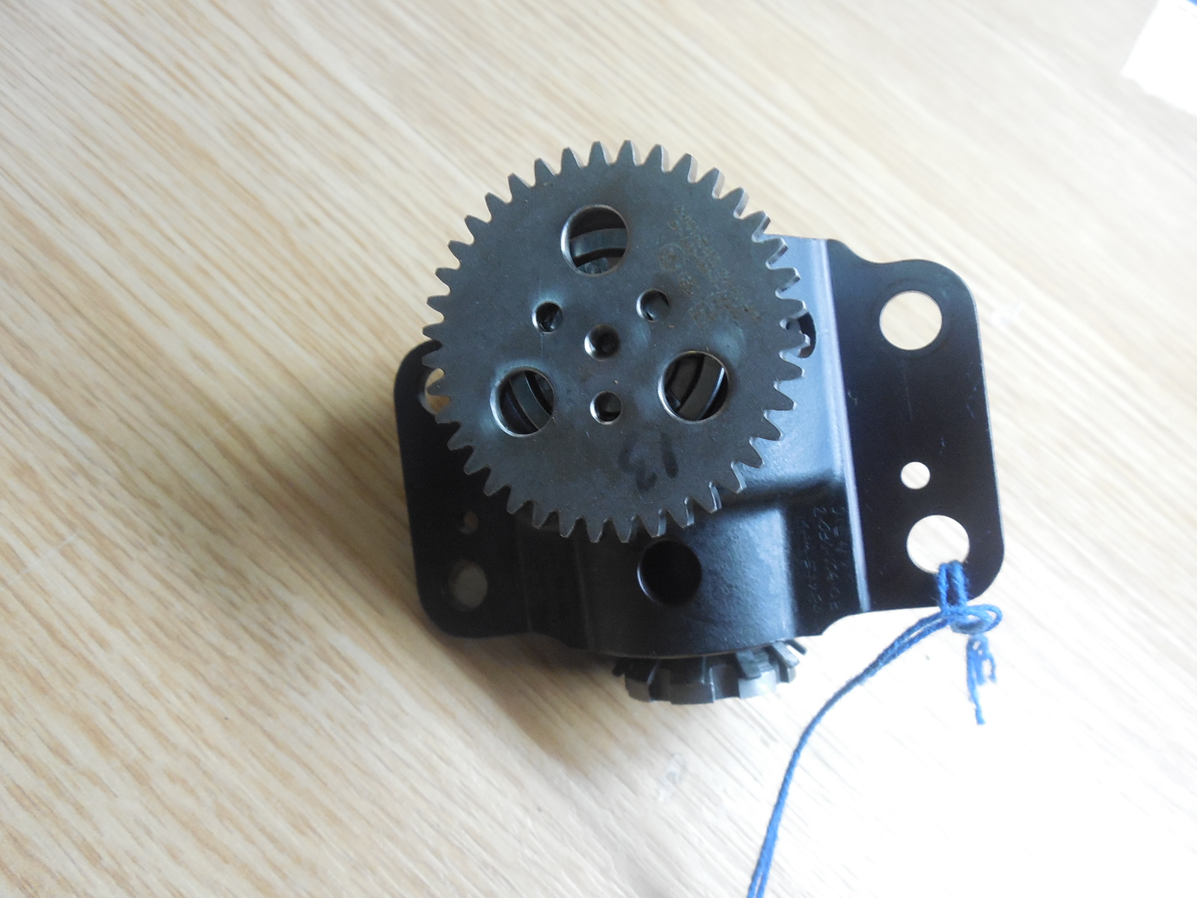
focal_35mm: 28
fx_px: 968
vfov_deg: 49.7
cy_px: 449
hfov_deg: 63.4
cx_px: 598
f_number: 3.5
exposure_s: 1/25
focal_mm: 5
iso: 400
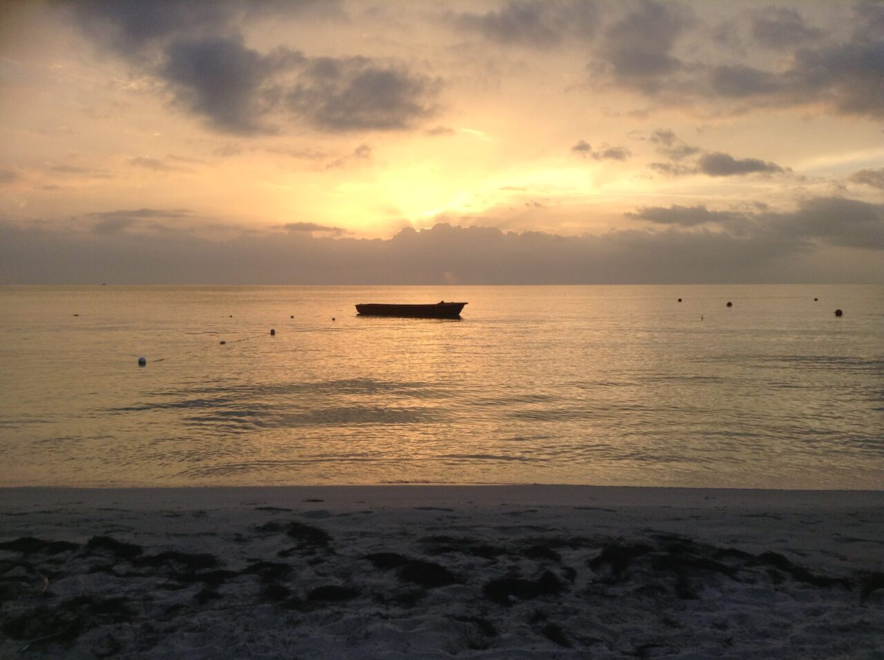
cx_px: 442
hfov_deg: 55.4
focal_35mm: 33
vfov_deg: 42.8
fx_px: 841
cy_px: 330
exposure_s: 1/274
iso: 32
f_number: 2.4
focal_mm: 3.3
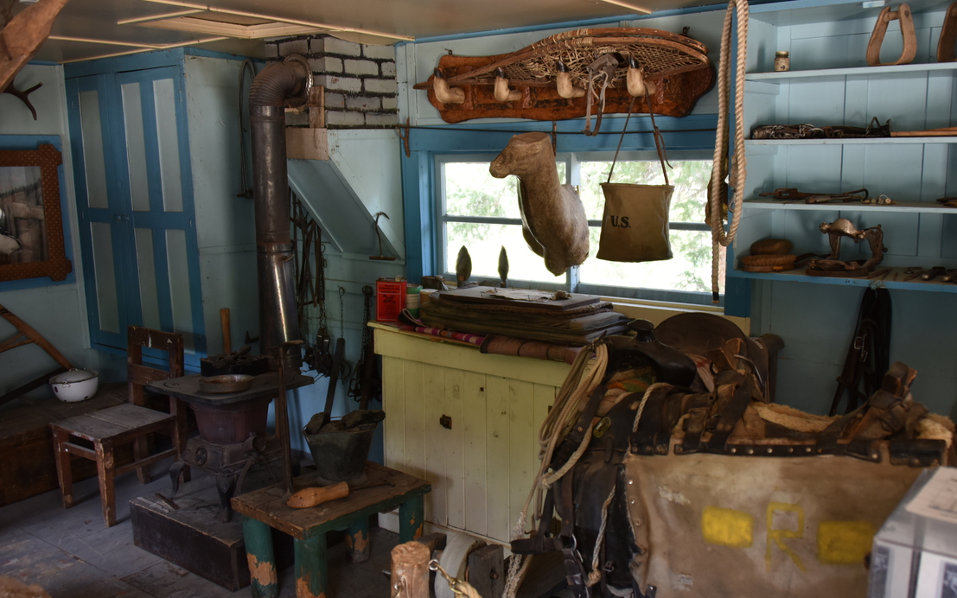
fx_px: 861
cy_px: 337
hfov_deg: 58.0
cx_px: 538
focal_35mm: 33
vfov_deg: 38.3
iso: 640
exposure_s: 1/60
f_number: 3.5
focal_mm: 28
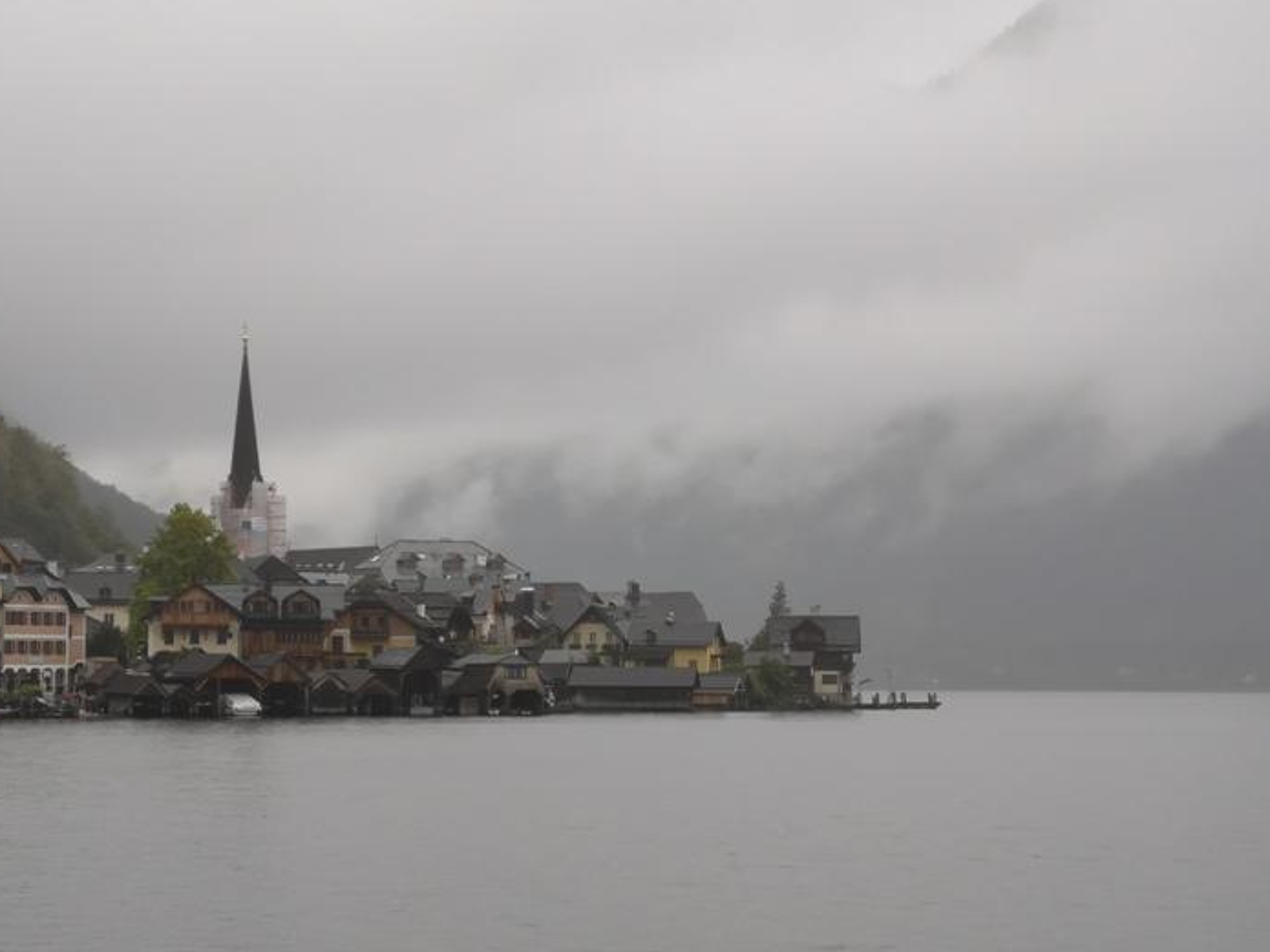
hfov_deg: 16.2
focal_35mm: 122
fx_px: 4475
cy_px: 539
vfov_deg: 12.1
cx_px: 618
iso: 50
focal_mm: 7.48
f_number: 2.4
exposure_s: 1/284
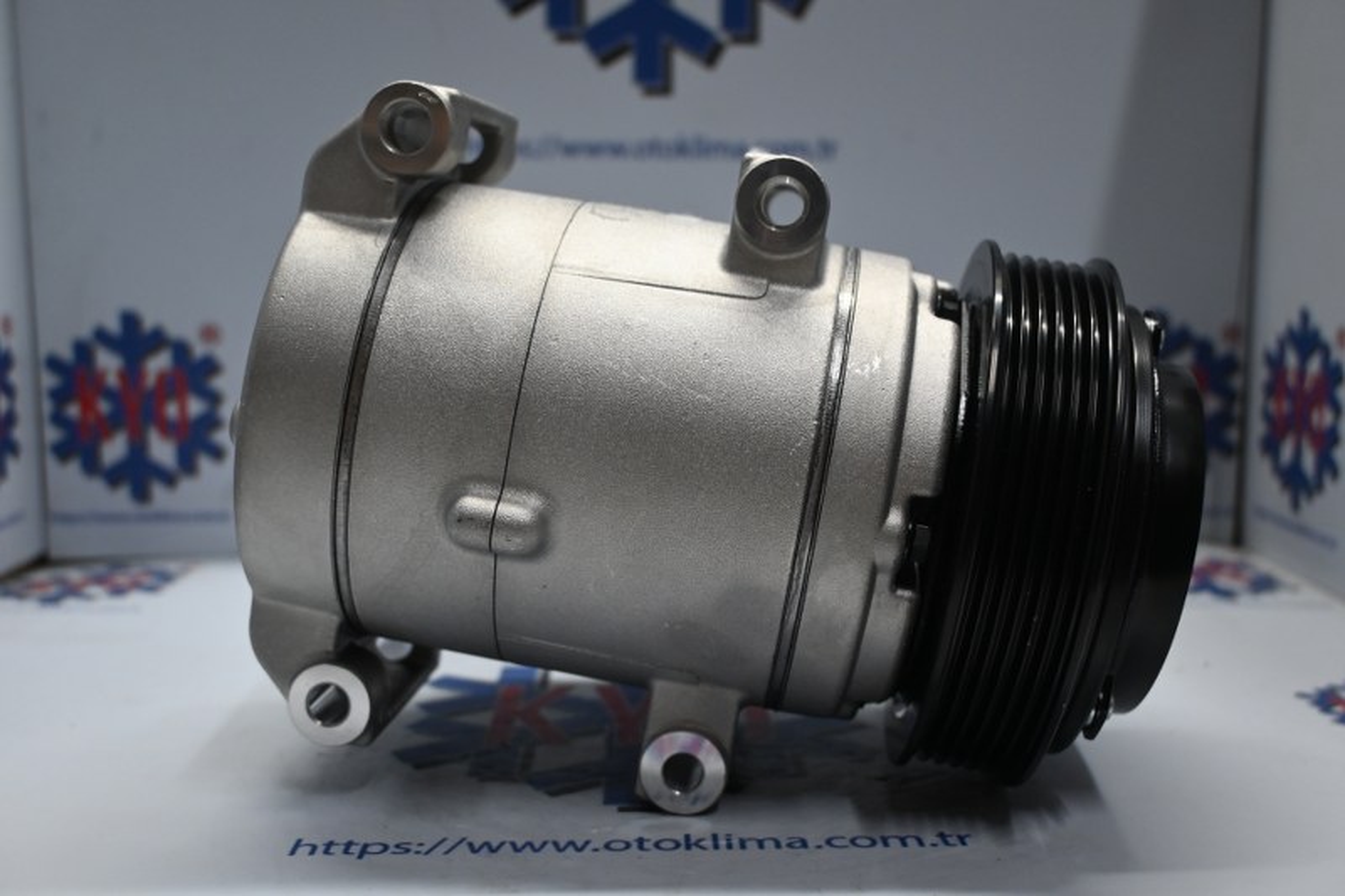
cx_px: 672
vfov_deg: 35.5
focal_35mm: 38
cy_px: 448
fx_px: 1401
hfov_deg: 51.3
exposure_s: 1/125
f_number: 4.2
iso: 800
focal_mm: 25
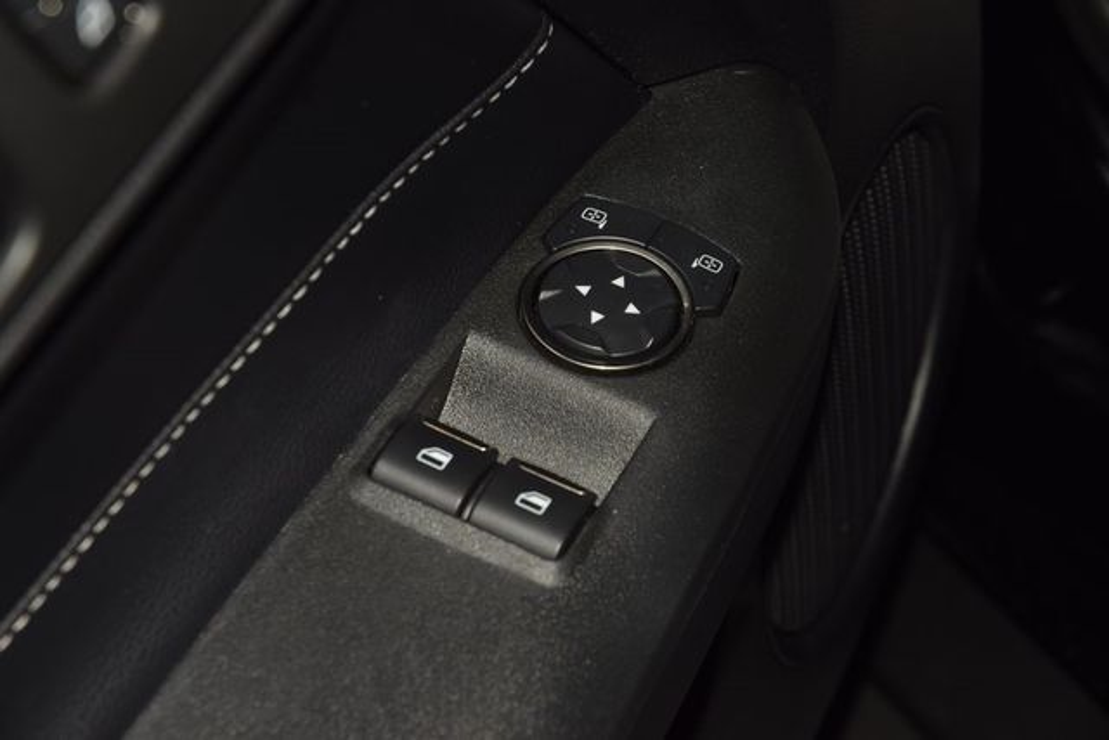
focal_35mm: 105
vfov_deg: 13.0
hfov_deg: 19.5
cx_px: 554
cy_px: 370
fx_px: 3235
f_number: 8
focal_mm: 70
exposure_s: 1/125
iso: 100
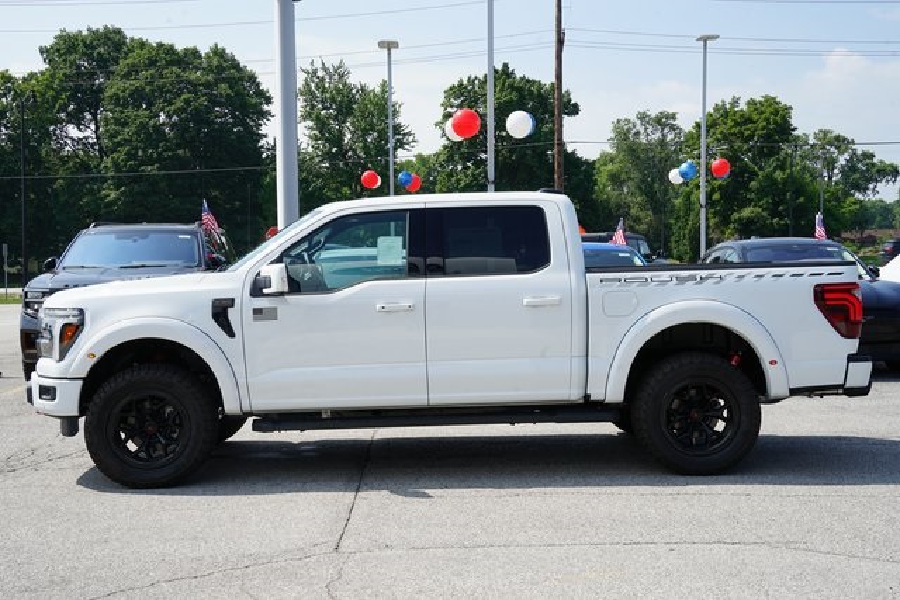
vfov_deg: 28.1
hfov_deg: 41.1
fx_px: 1200
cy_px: 300
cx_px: 450
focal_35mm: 48
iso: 100
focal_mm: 48
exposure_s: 1/80
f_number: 14
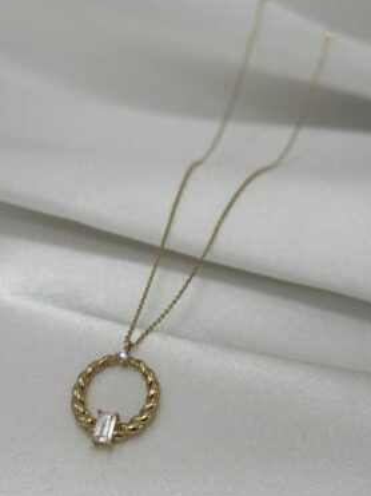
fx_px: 987
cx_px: 149
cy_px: 259
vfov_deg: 28.2
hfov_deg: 21.3
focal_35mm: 69
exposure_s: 1/797
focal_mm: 6.86
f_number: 1.78
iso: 80
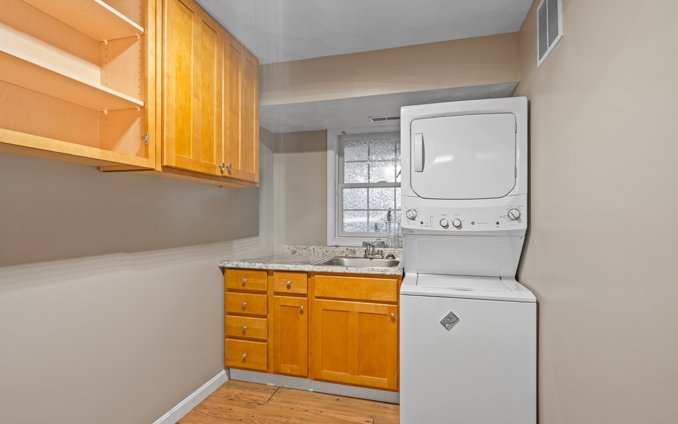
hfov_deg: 94.3
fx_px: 314
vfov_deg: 67.9
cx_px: 347
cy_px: 232
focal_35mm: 17
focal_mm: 16
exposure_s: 1/1.67
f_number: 6.3
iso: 400
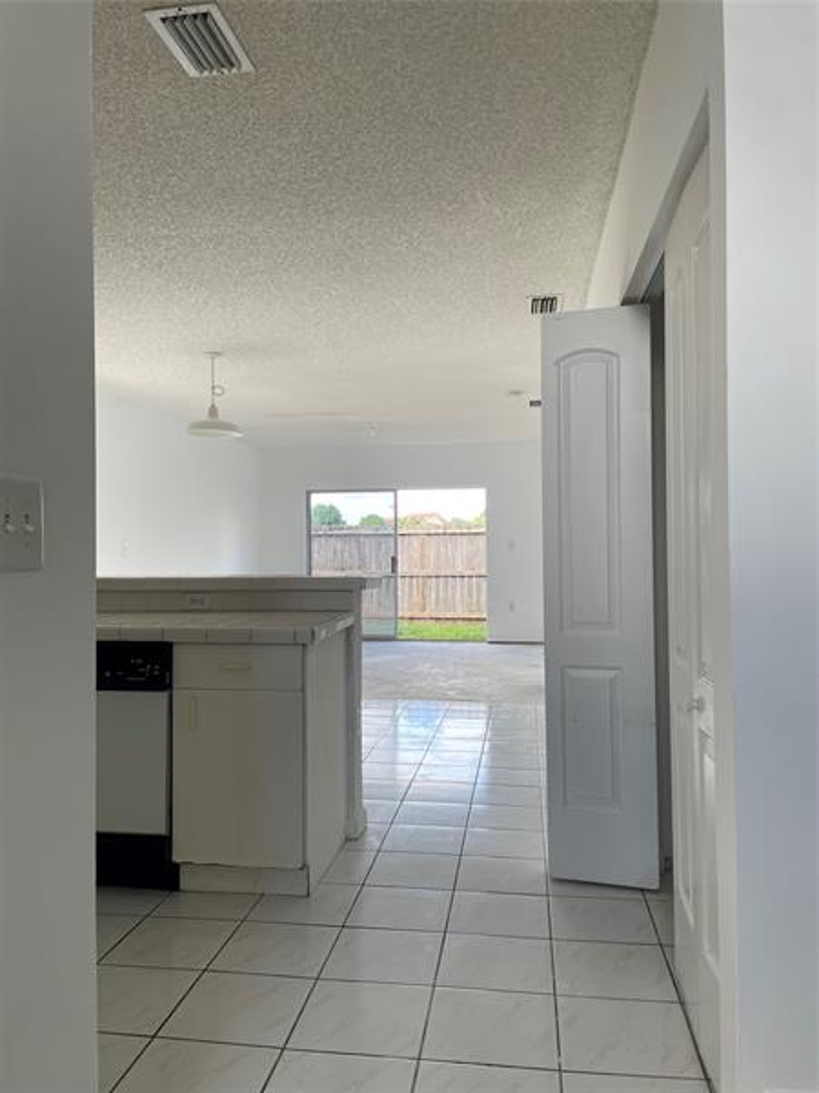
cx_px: 410
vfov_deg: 67.3
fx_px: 820
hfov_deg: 53.1
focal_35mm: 26
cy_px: 546
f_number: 1.6
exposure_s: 1/120
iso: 32
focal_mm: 4.2
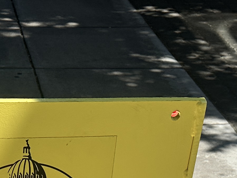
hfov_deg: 18.0
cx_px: 18
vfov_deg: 12.0
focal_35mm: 107
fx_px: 733
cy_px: 377
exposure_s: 1/7576
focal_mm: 6.86
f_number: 1.78
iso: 80
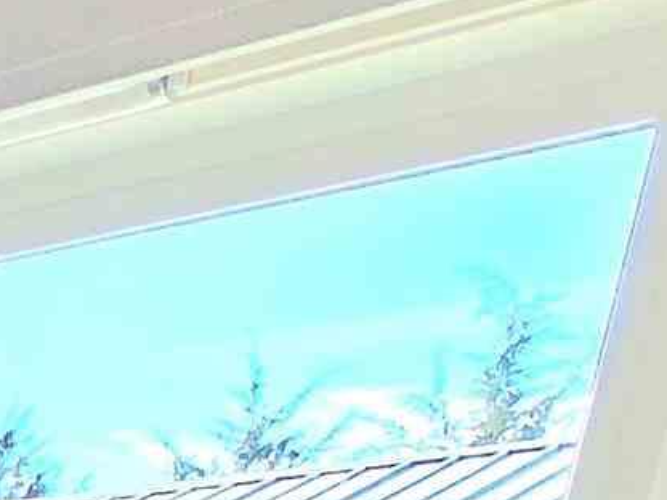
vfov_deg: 11.6
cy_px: 1327
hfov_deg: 10.2
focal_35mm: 96
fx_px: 1850
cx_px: -1546
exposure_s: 1/139
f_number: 2.2
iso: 50
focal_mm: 2.2
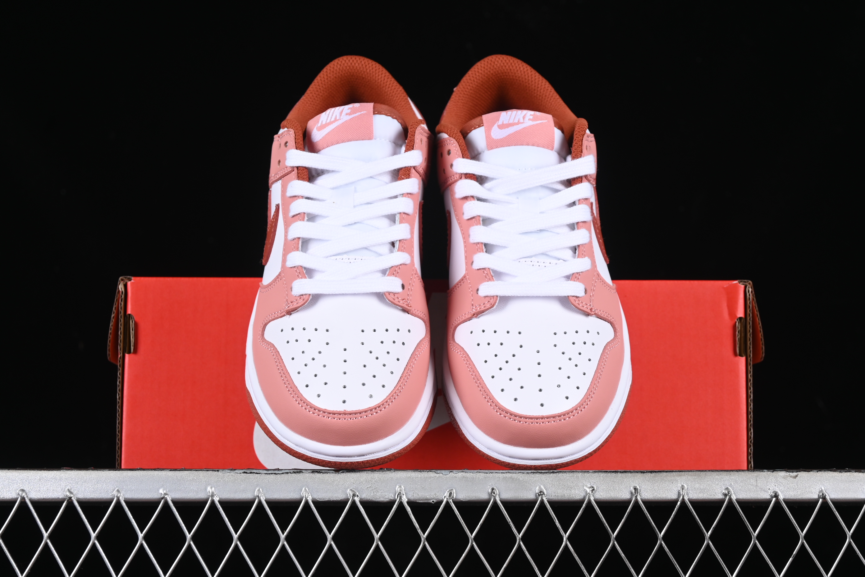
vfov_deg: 18.2
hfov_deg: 27.0
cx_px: 432
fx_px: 1802
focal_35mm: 75
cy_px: 288
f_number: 7.1
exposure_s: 1/60
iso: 160
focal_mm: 50
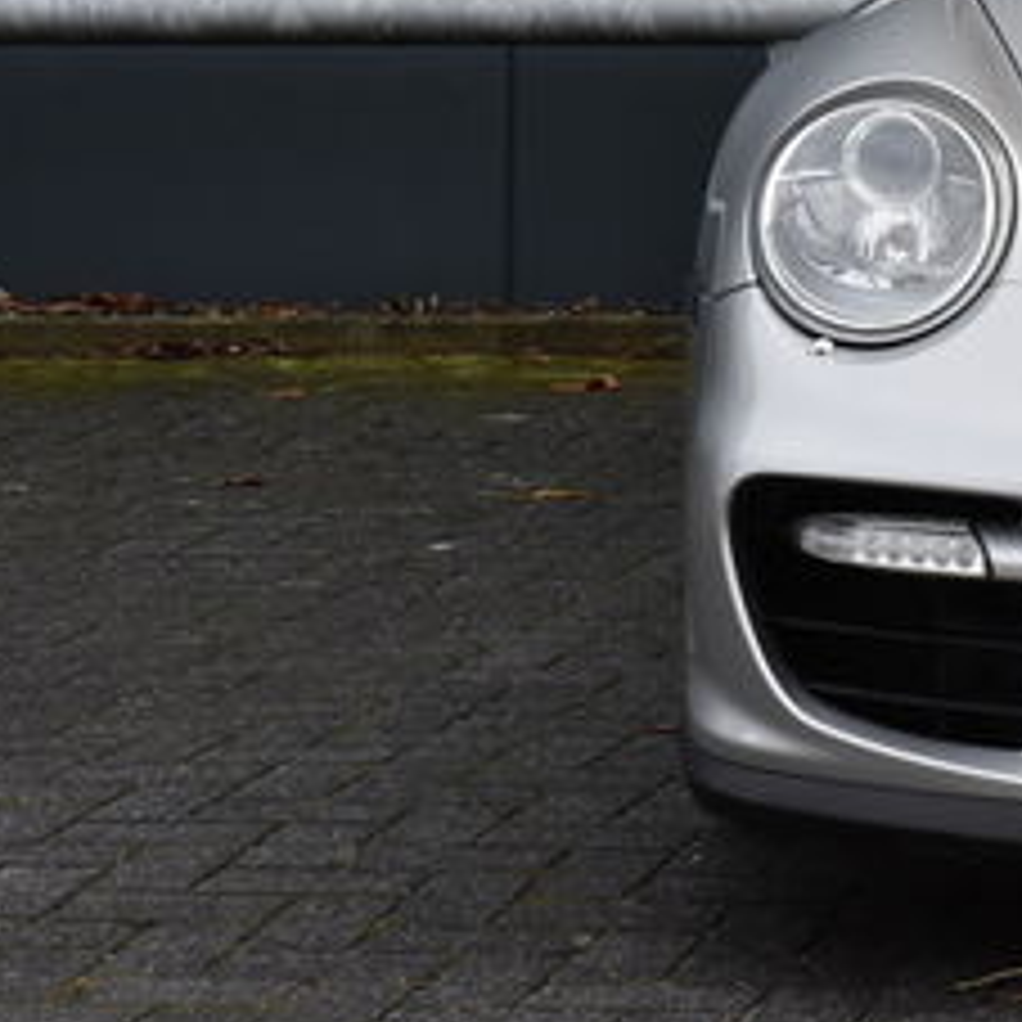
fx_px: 6914
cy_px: -65
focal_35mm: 207
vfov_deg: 8.4
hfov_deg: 8.3
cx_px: 1558
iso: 800
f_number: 8
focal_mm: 48
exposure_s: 1/400
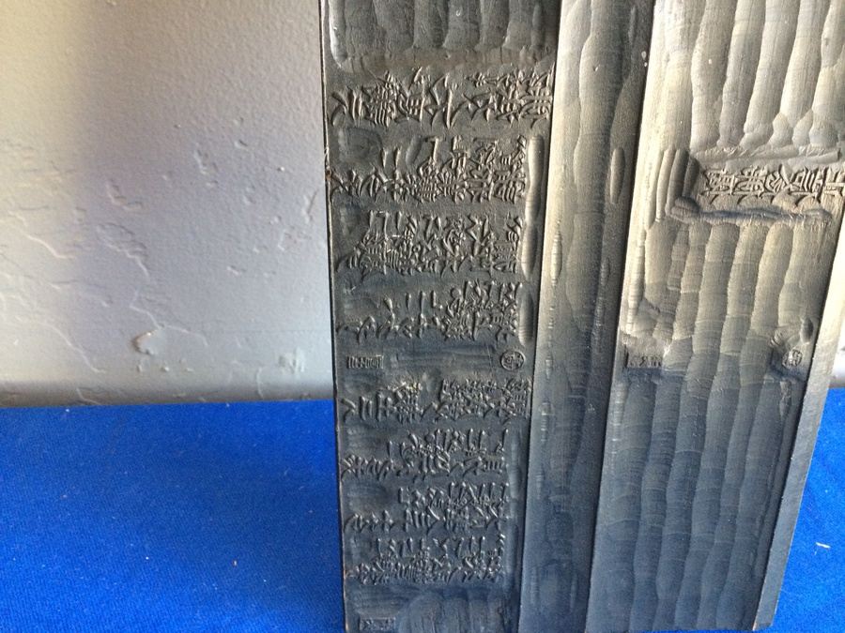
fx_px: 732
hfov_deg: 60.0
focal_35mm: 30
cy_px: 316
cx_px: 422
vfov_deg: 46.8
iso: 320
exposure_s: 1/24
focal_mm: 4.12
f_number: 2.2
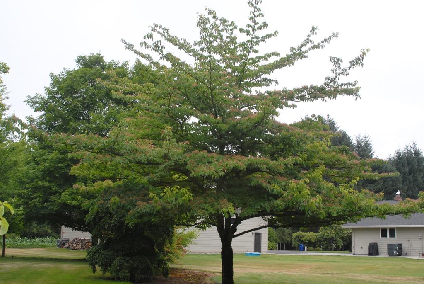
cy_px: 142
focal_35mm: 42
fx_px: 495
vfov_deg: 32.0
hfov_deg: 46.4
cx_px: 212
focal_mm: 28
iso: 400
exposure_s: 1/250
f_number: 8
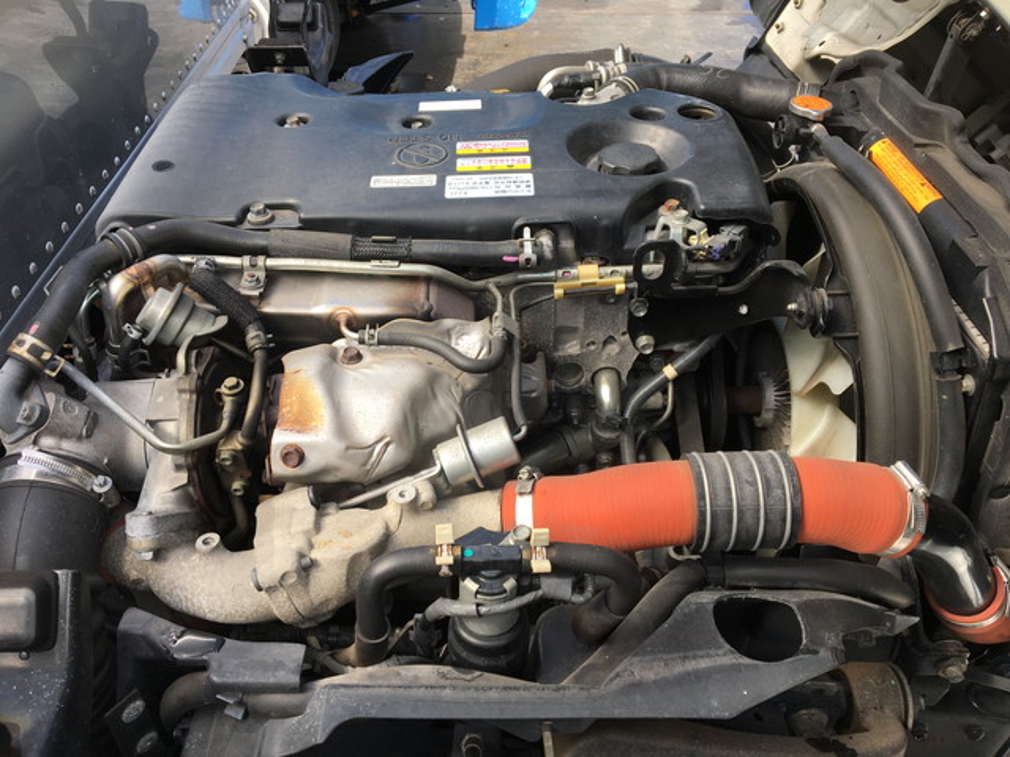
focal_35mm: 29
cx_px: 505
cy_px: 378
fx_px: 846
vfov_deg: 48.2
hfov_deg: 61.7
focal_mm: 4.15
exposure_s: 1/392
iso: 25
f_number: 2.2
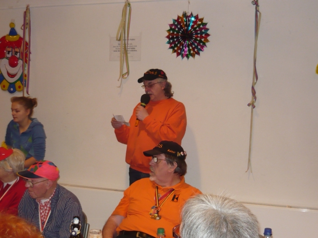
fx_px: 423
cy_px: 119
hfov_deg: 41.2
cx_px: 159
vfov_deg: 31.5
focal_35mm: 46
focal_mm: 6
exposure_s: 1/30
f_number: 2.9
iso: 200
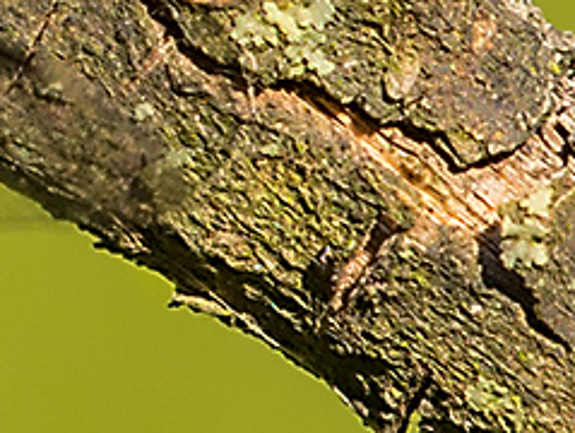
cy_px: -36
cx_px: -659
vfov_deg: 0.7
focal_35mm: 2005
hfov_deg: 1.0
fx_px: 33355
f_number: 7.1
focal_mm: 150
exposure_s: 1/320
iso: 250
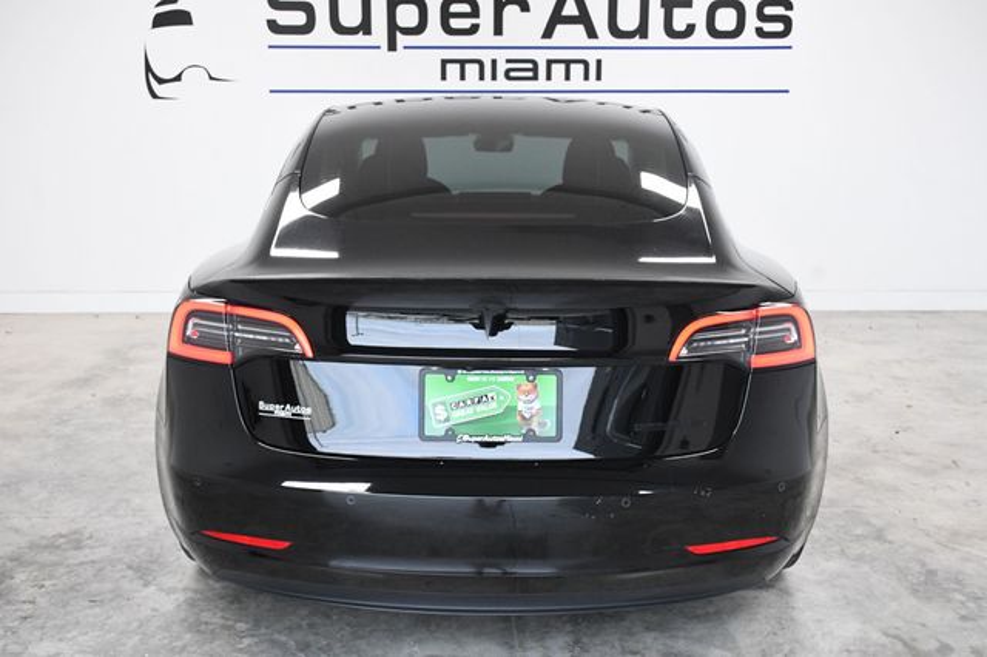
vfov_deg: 34.2
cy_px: 328
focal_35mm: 39
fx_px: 1069
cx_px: 494
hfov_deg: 49.6
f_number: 8
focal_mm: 26
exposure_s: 1/250
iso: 2500
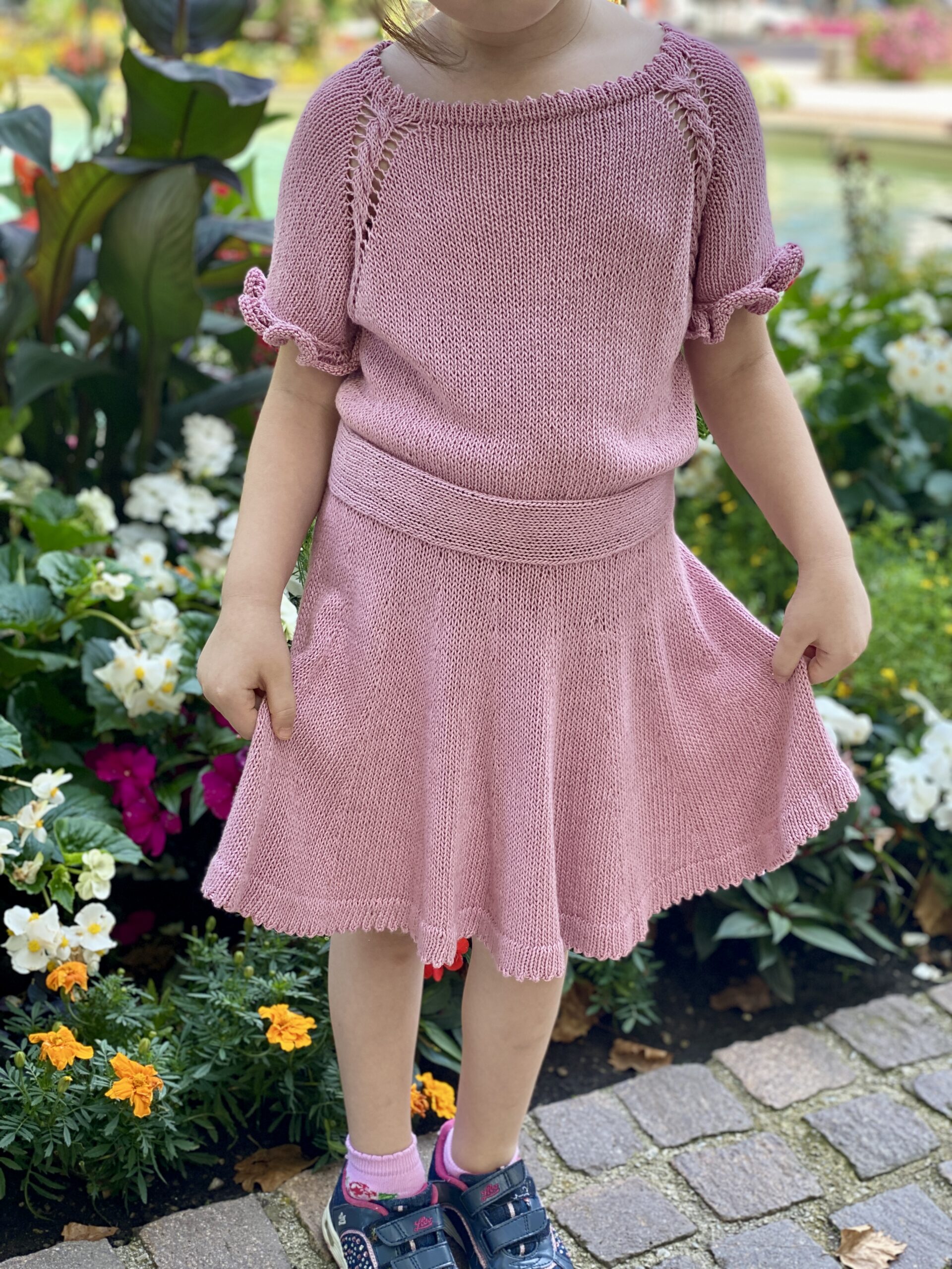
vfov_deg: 36.8
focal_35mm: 52
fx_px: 1907
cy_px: 634
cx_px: 476
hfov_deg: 28.0
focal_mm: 6
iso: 20
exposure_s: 1/122
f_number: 2
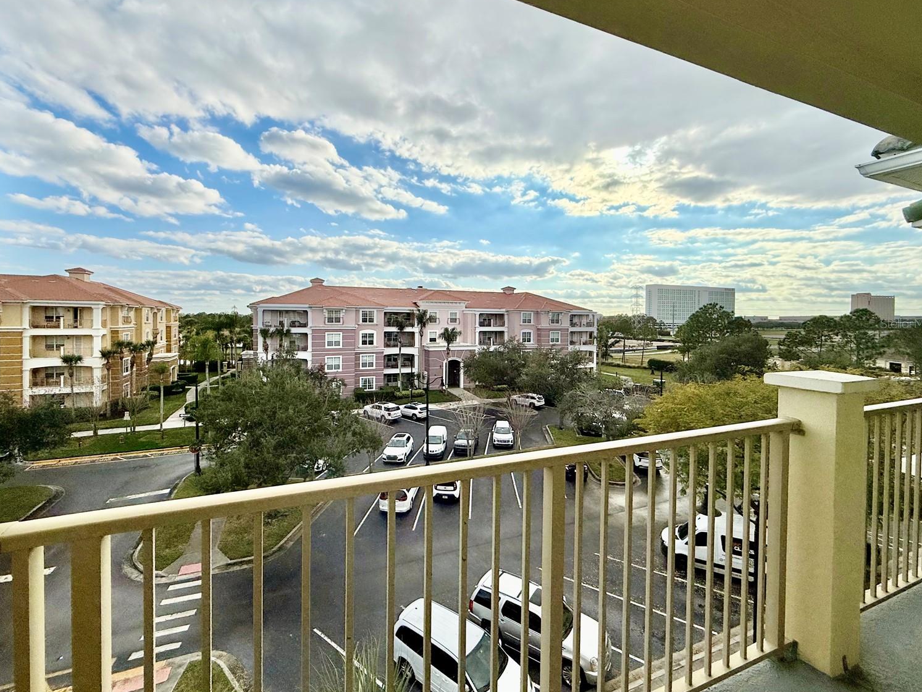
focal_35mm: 15
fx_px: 400
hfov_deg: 98.1
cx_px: 445
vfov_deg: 81.6
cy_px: 323
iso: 50
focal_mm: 2.22
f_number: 2.2
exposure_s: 1/5618
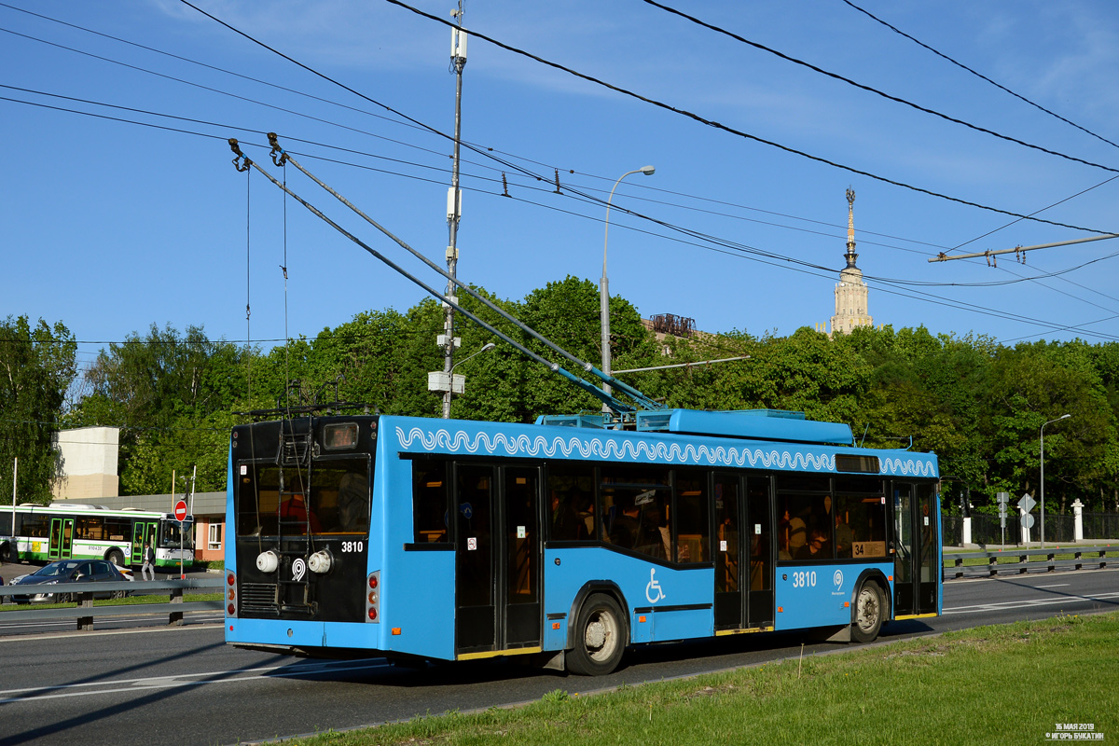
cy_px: 373
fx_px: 1585
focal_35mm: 51
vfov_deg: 26.5
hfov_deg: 38.9
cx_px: 560
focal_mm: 34
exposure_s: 1/1000
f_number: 7.1
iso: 200
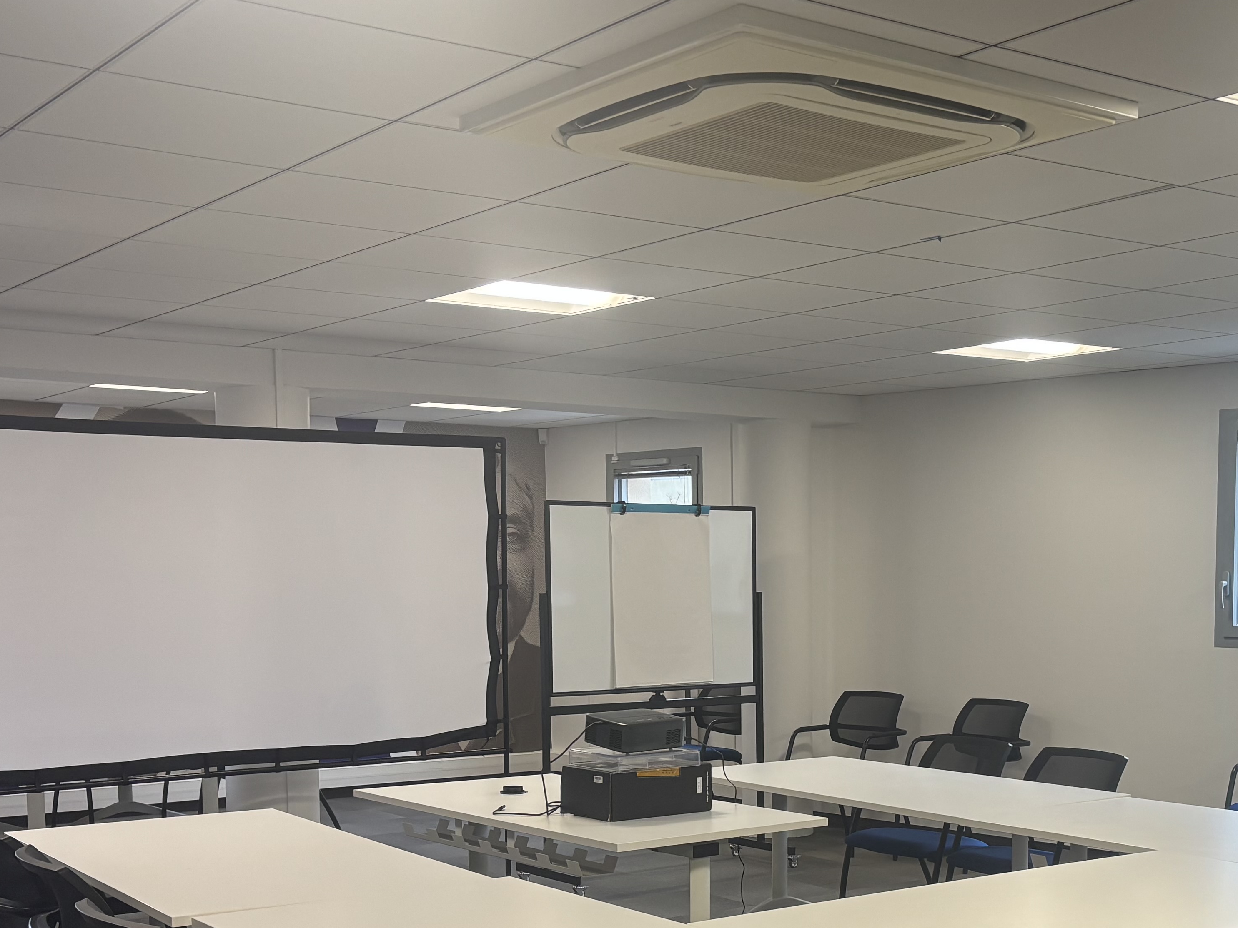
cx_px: 872
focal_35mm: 50
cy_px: 710
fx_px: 1788
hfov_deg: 37.6
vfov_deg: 28.6
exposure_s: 1/100
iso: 125
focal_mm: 5.96
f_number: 1.6
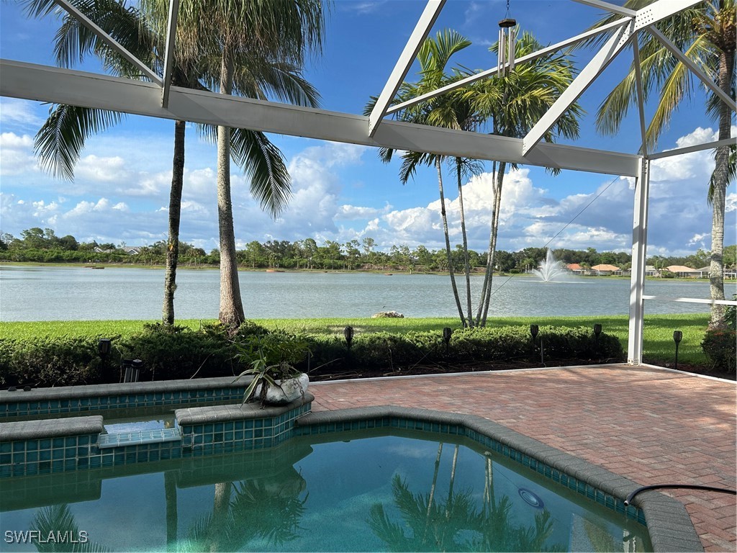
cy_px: 276
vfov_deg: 53.1
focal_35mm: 26
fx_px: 554
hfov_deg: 67.3
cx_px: 368
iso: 50
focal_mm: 5.7
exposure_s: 1/1779
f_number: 1.5
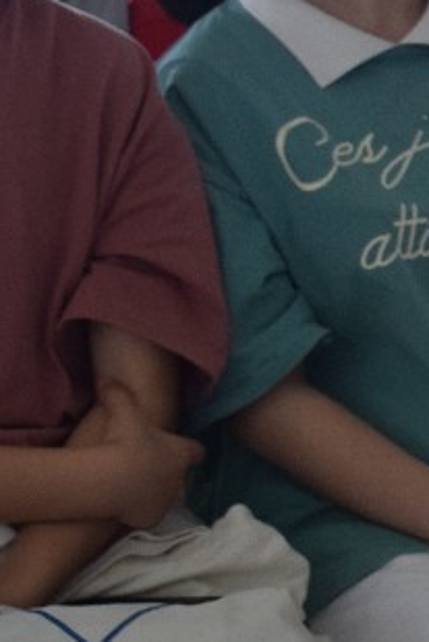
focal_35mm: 201
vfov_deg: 10.2
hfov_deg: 6.3
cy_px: 350
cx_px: 1239
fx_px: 3589
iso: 500
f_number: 5.6
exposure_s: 1/200
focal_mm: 26
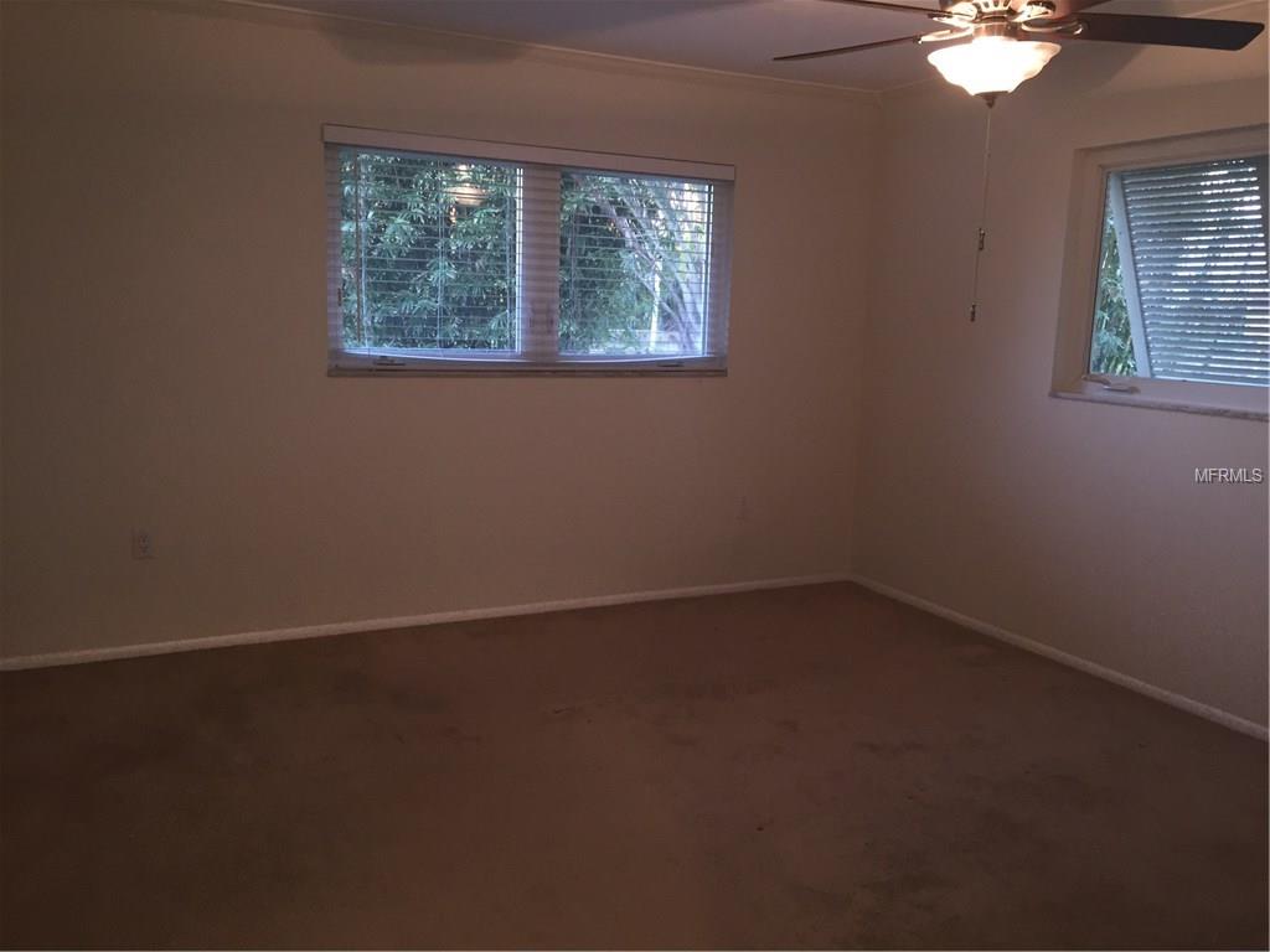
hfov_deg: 61.7
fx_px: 1064
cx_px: 635
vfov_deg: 48.2
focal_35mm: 29
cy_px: 476
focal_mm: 4.15
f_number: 2.2
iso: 125
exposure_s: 1/24
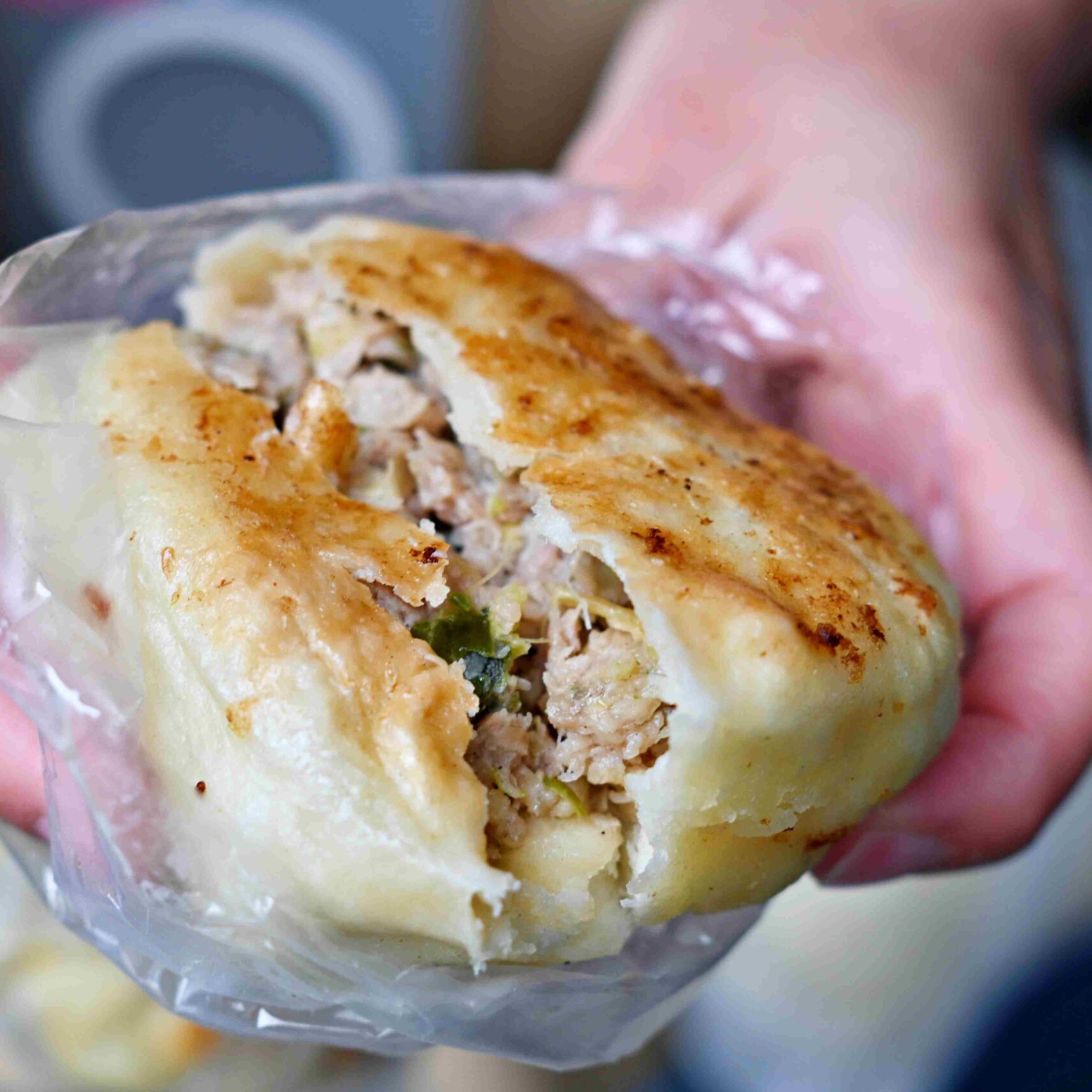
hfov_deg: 18.1
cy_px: 546
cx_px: 481
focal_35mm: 96
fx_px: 3426
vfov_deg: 18.1
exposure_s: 1/160
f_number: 3.2
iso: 100
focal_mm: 50
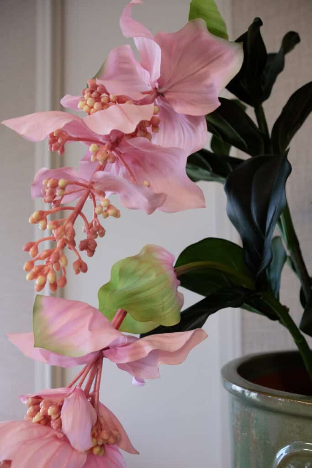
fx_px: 455
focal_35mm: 35
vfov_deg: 54.4
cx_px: 156
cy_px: 234
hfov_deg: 37.9
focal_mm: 23
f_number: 3.6
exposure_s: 1/125
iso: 1600
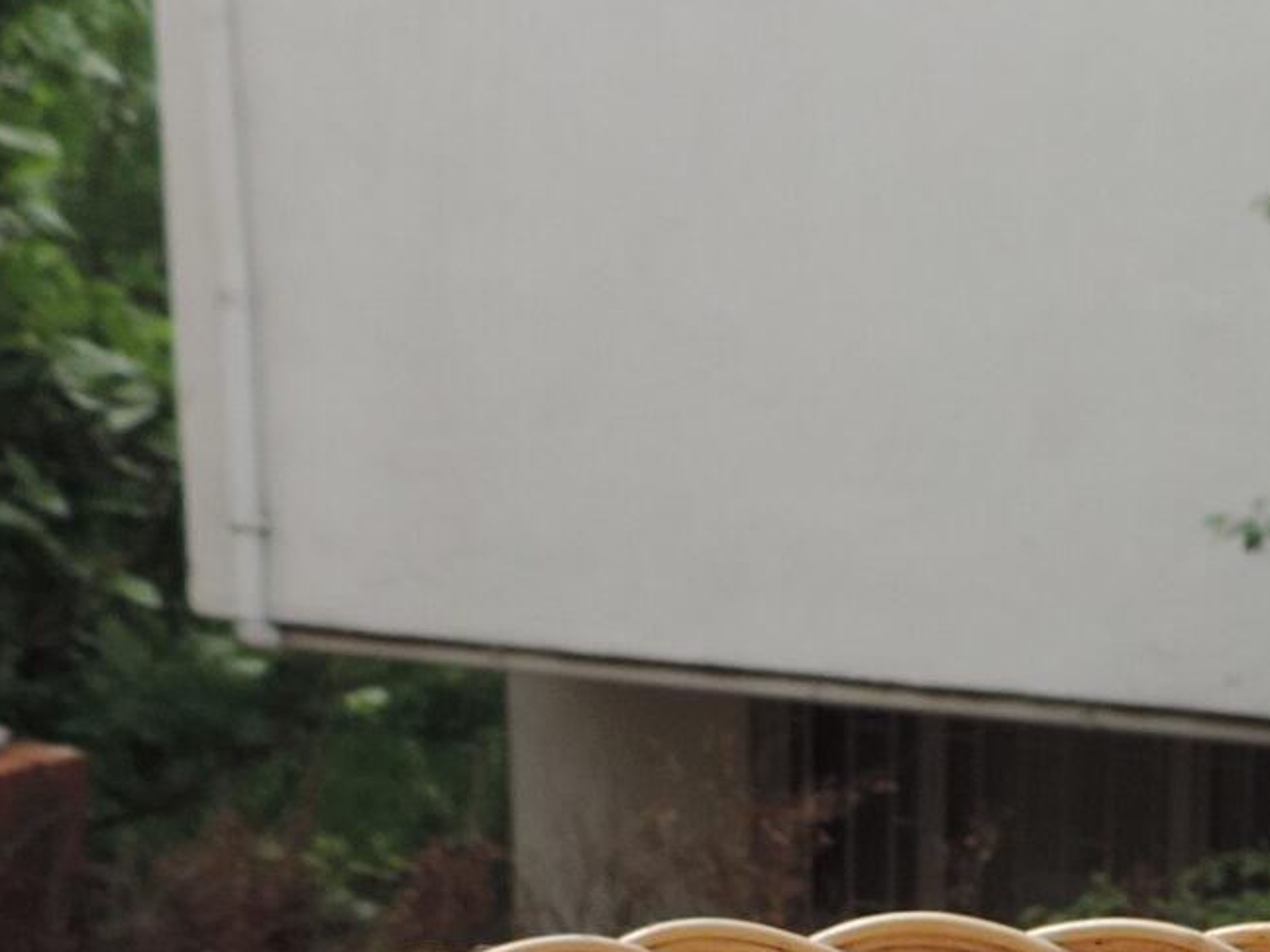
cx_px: 1205
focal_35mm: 95
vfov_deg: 14.9
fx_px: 3485
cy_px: 1237
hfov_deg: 20.1
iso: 80
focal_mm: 4.3
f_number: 3
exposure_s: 1/640
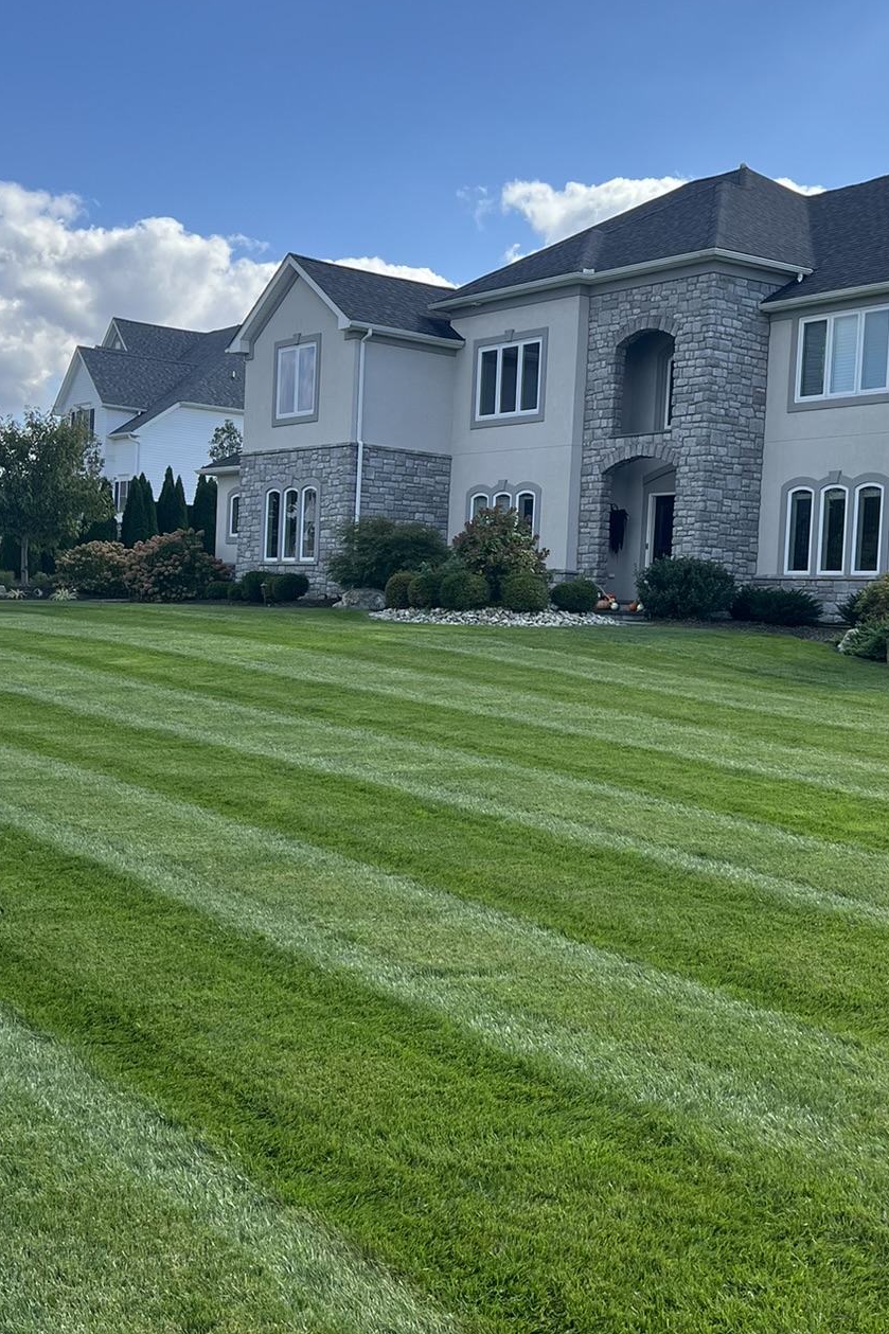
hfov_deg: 30.5
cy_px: 666
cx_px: 513
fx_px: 1630
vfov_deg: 44.5
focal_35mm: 44
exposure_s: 1/3077
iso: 50
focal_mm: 5.7
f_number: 1.5
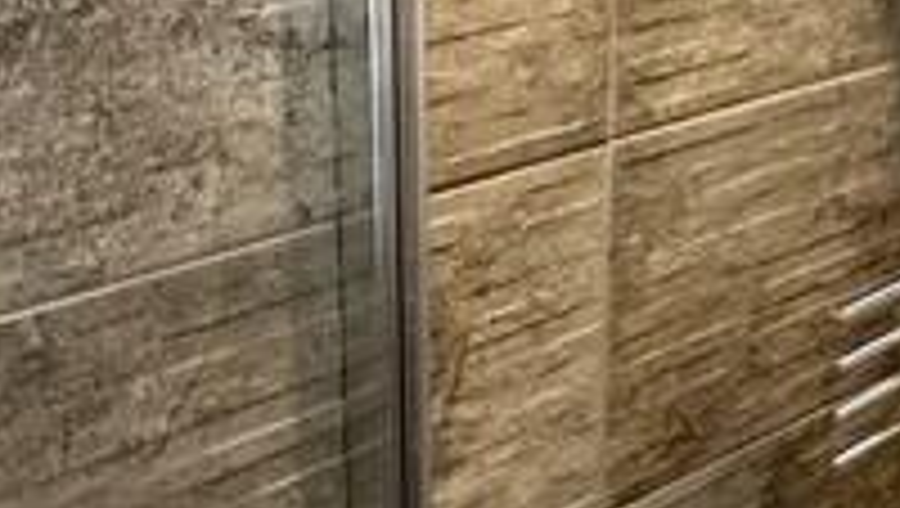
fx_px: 1863
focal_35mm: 78
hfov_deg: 27.1
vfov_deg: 15.5
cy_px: 265
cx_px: 490
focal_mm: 2.22
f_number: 2.2
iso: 320
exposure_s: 1/50
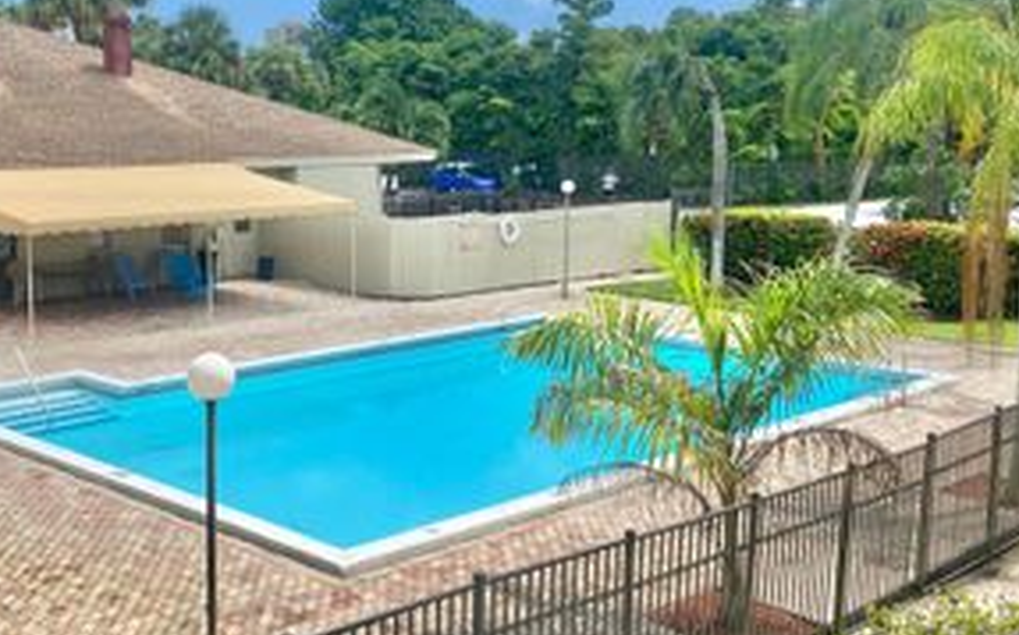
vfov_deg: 26.7
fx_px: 1332
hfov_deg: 41.3
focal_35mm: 48
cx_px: 337
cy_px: 239
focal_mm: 4.25
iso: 32
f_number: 1.8
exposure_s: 1/4274
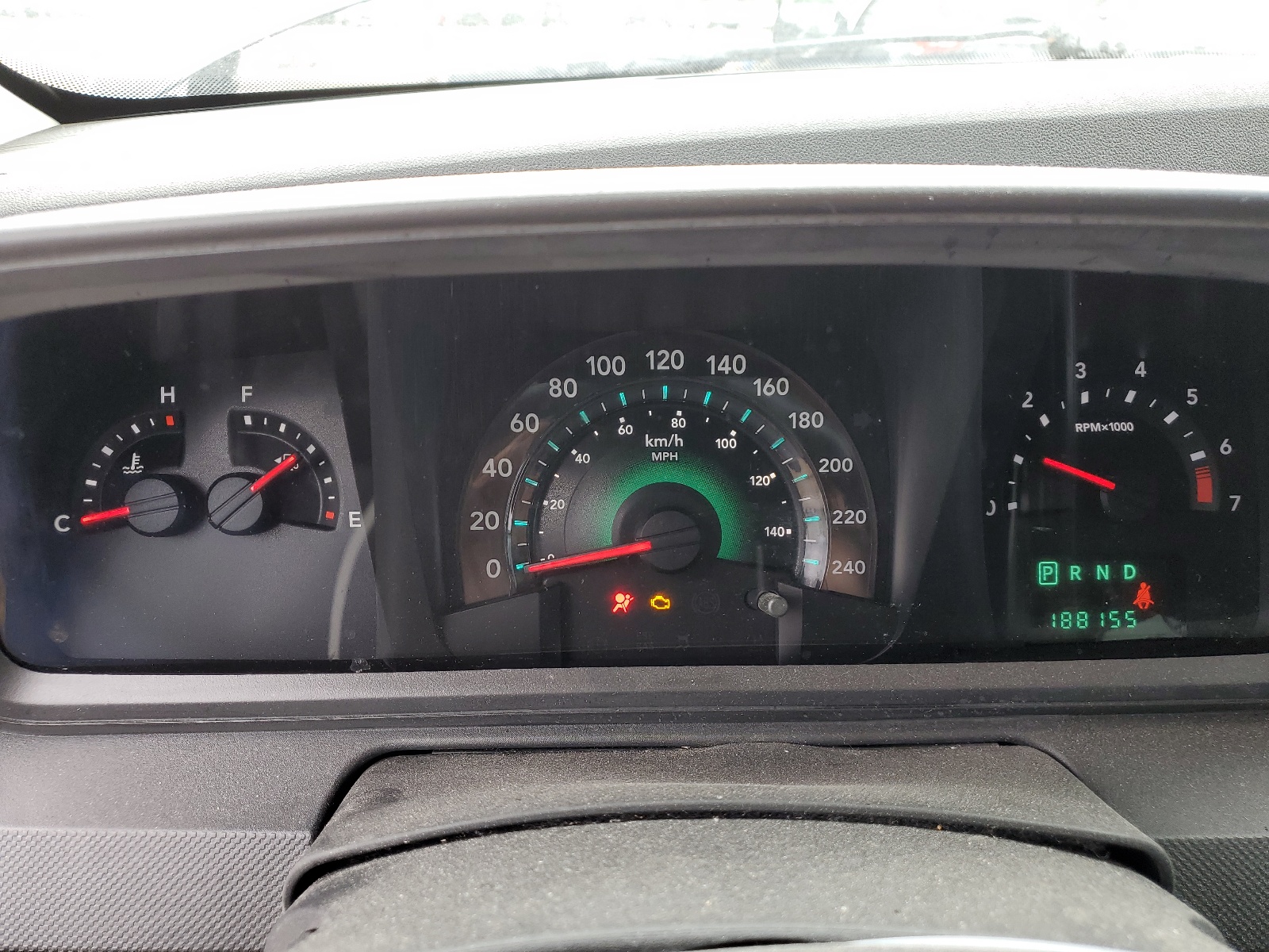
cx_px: 634
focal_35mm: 26
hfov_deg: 67.3
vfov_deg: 53.1
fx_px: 953
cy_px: 476
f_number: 1.5
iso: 50
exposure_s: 1/120
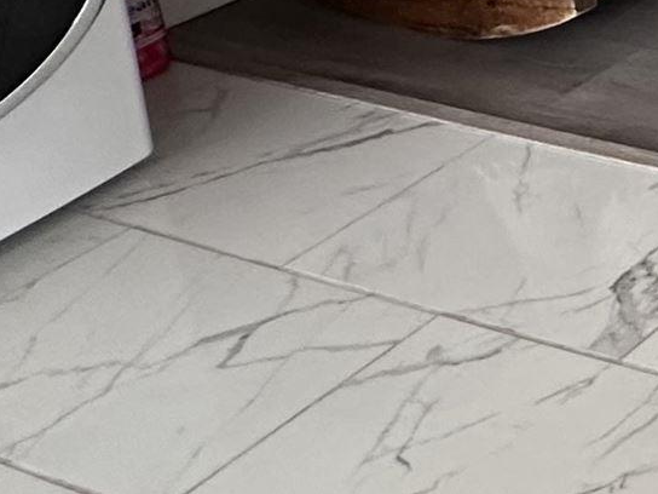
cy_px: -530
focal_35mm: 79
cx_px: 1563
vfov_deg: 14.8
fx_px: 1502
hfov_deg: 15.1
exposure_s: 1/99
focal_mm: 2.22
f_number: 2.2
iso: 125
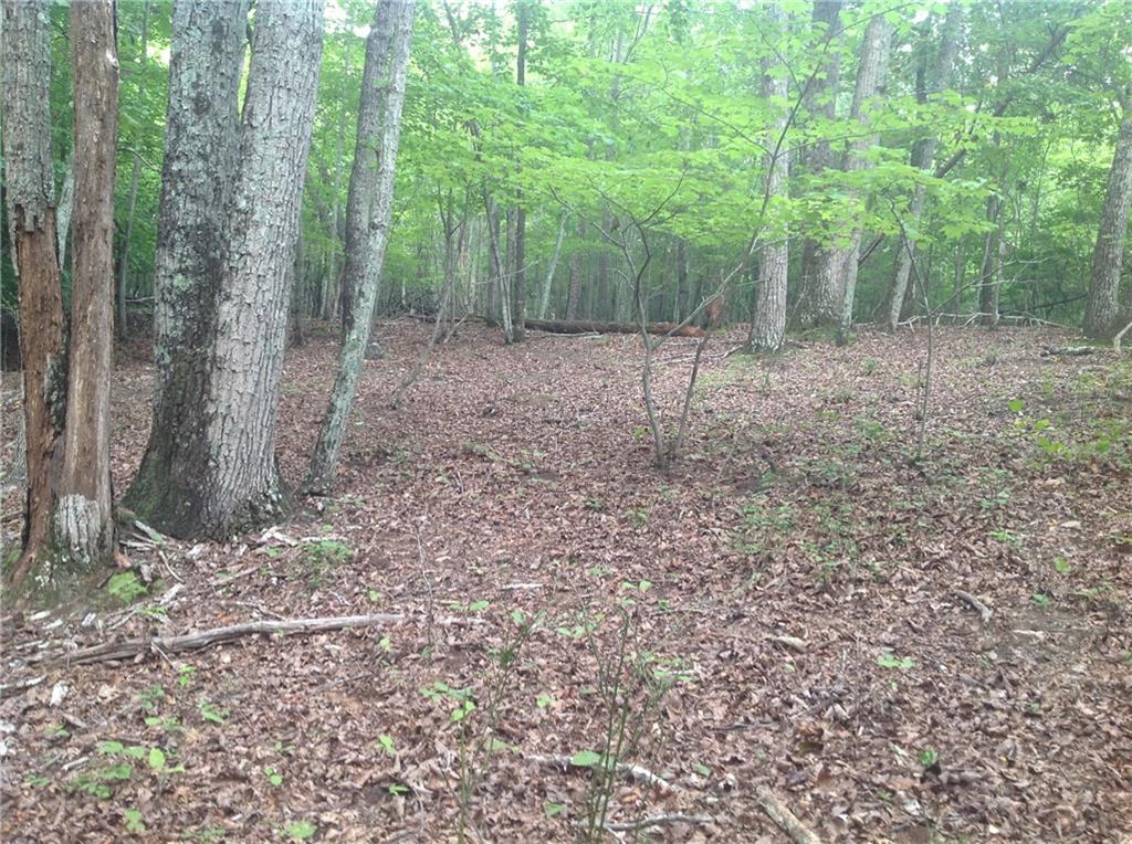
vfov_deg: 40.6
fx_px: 1142
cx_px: 566
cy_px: 422
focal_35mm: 35
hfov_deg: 52.7
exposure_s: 1/15
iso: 50
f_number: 2.4
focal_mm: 4.28
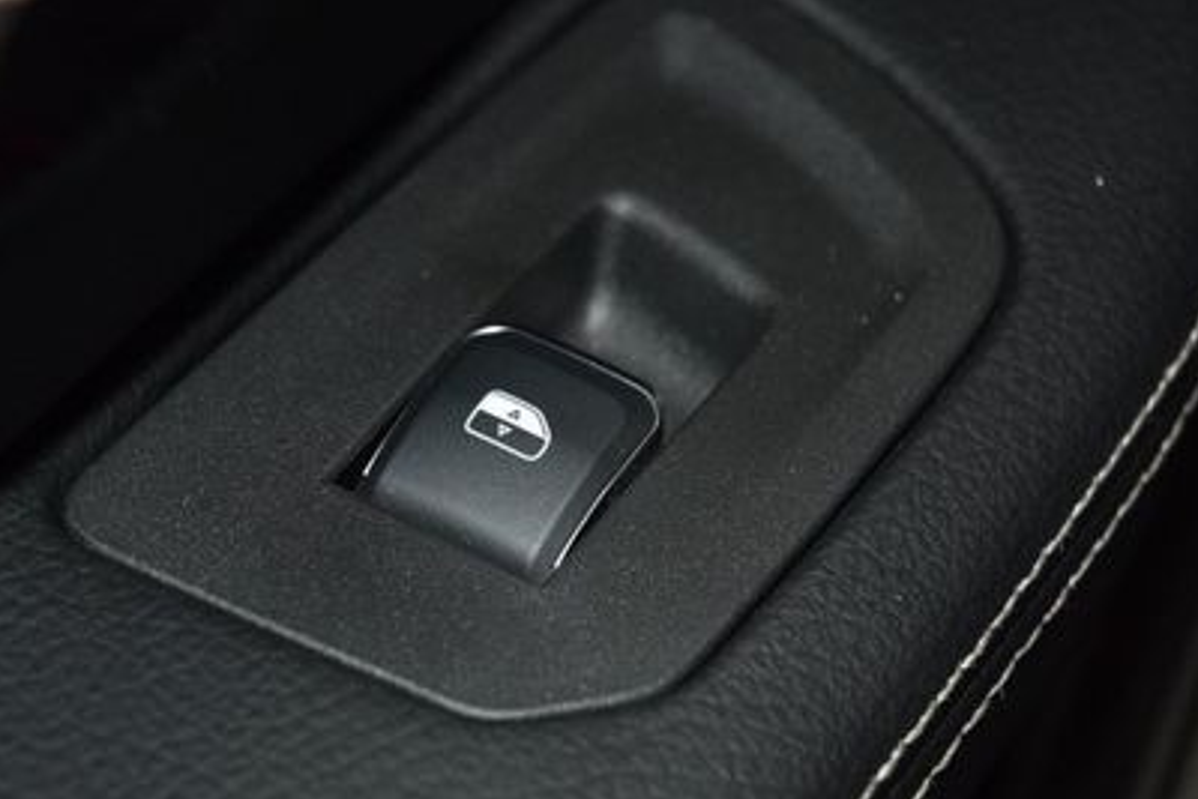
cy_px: 394
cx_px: 467
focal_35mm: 168
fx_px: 5592
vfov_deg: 8.2
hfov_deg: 12.2
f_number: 4.5
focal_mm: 70
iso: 1600
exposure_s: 1/100
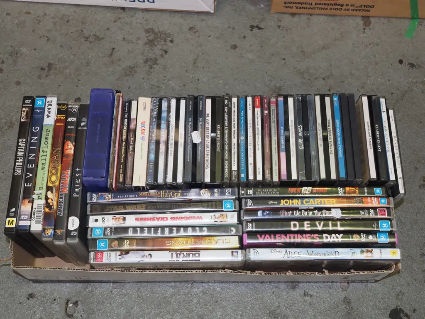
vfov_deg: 30.3
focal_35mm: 48
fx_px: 589
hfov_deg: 39.7
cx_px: 212
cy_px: 160
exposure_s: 1/160
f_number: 5.6
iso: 1250
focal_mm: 24
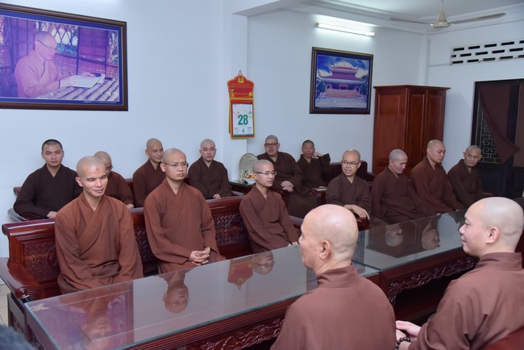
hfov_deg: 55.8
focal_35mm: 34
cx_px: 262
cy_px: 175
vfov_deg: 38.9
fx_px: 495
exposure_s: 1/160
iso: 1000
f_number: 5.6
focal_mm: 34
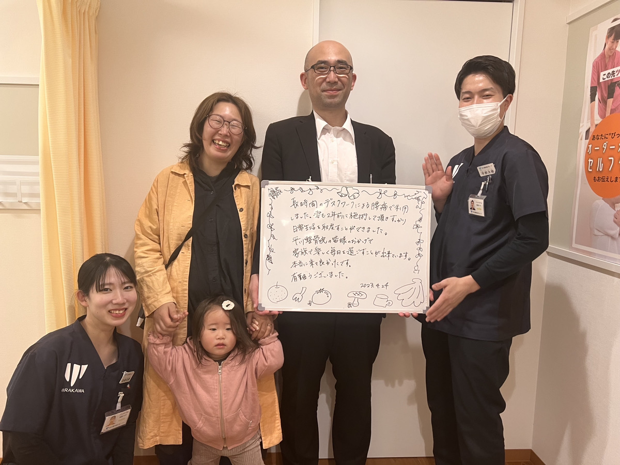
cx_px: 310
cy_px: 232
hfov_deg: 67.3
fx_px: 466
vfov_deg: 53.1
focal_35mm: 26
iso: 125
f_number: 1.5
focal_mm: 5.7
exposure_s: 1/60
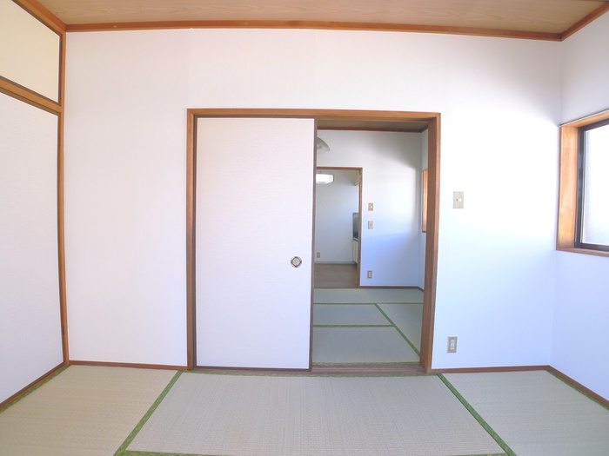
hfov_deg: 71.6
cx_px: 304
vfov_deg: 56.8
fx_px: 422
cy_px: 228
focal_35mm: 24
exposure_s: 1/60
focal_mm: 5.1
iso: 125
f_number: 2
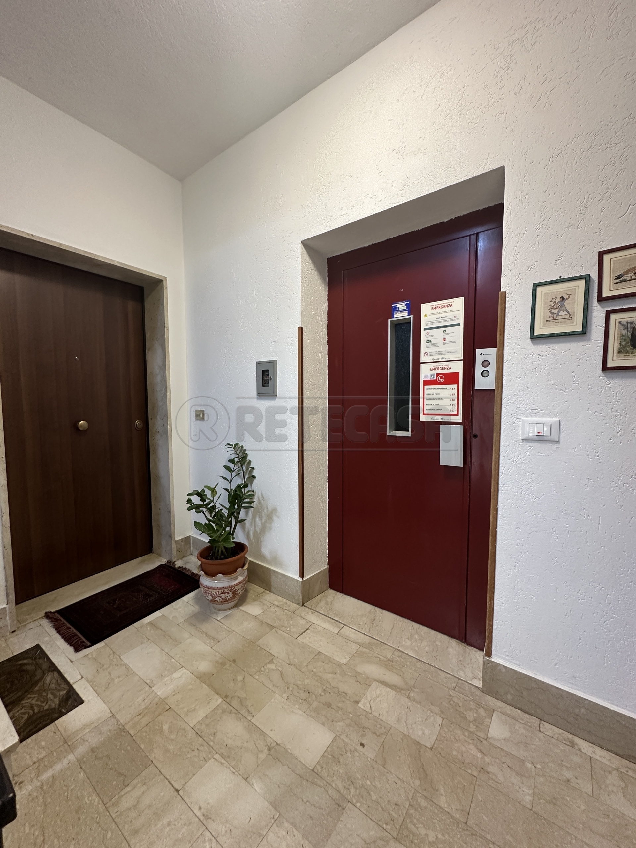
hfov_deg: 85.7
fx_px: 343
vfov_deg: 102.1
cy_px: 424
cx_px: 318
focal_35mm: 14
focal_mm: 2.22
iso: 250
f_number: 2.2
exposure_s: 1/50
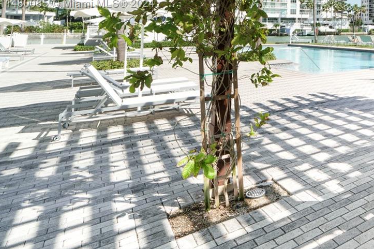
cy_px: 4
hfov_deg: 46.2
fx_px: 322
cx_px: 403
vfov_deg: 38.0
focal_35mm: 31
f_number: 11
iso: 125
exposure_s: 1/125
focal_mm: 14
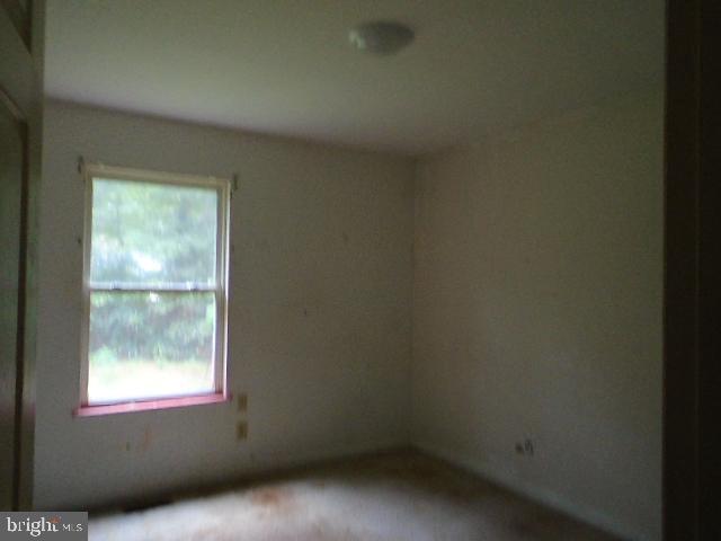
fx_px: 542
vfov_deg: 53.1
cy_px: 270
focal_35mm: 26
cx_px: 360
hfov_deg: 67.3
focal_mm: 4.6
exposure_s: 1/60
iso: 400
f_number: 3.2
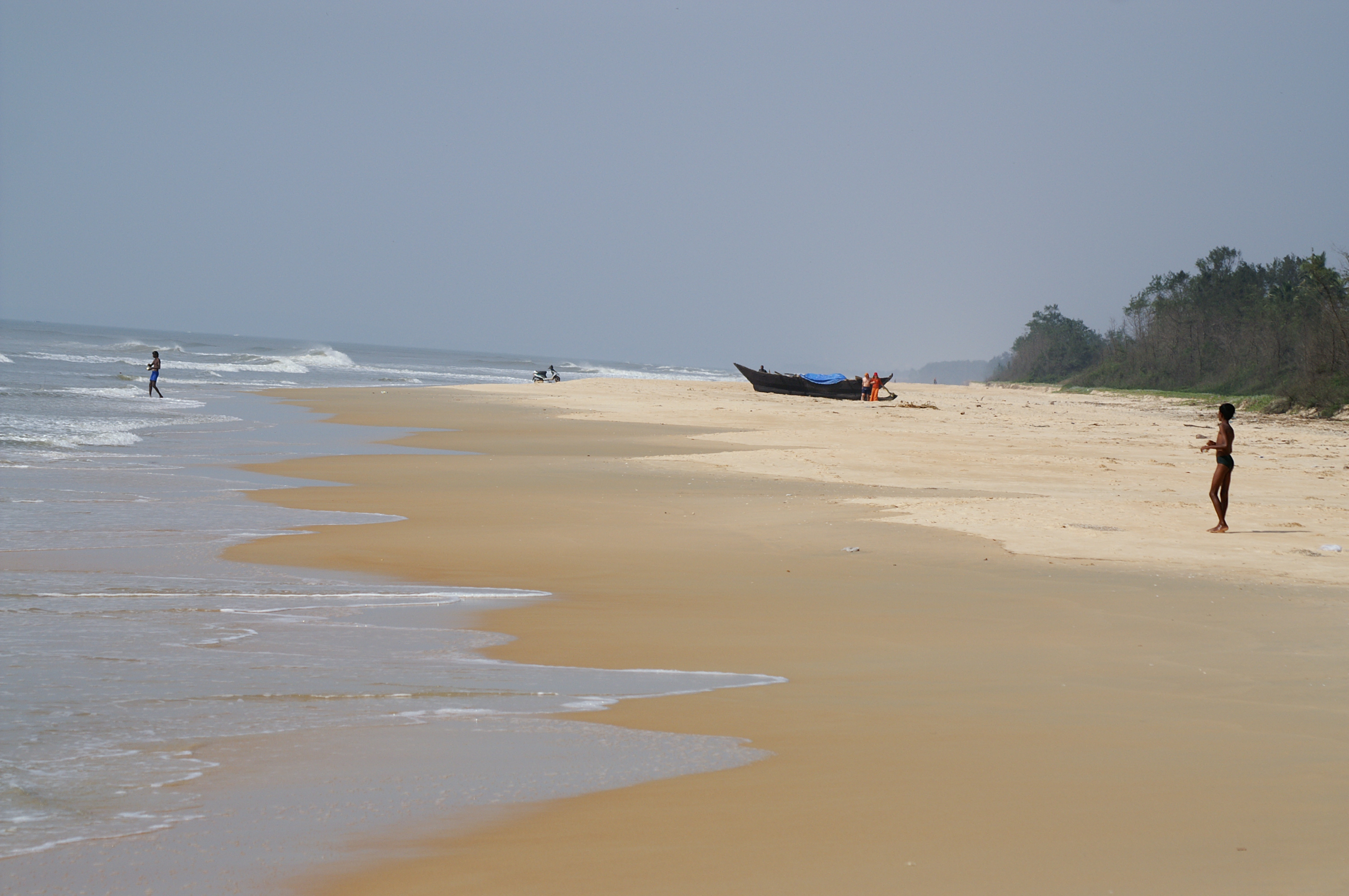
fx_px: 5616
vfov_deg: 9.1
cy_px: 448
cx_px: 674
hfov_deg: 13.7
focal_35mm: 150
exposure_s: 1/1250
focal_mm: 100
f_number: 8
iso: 200
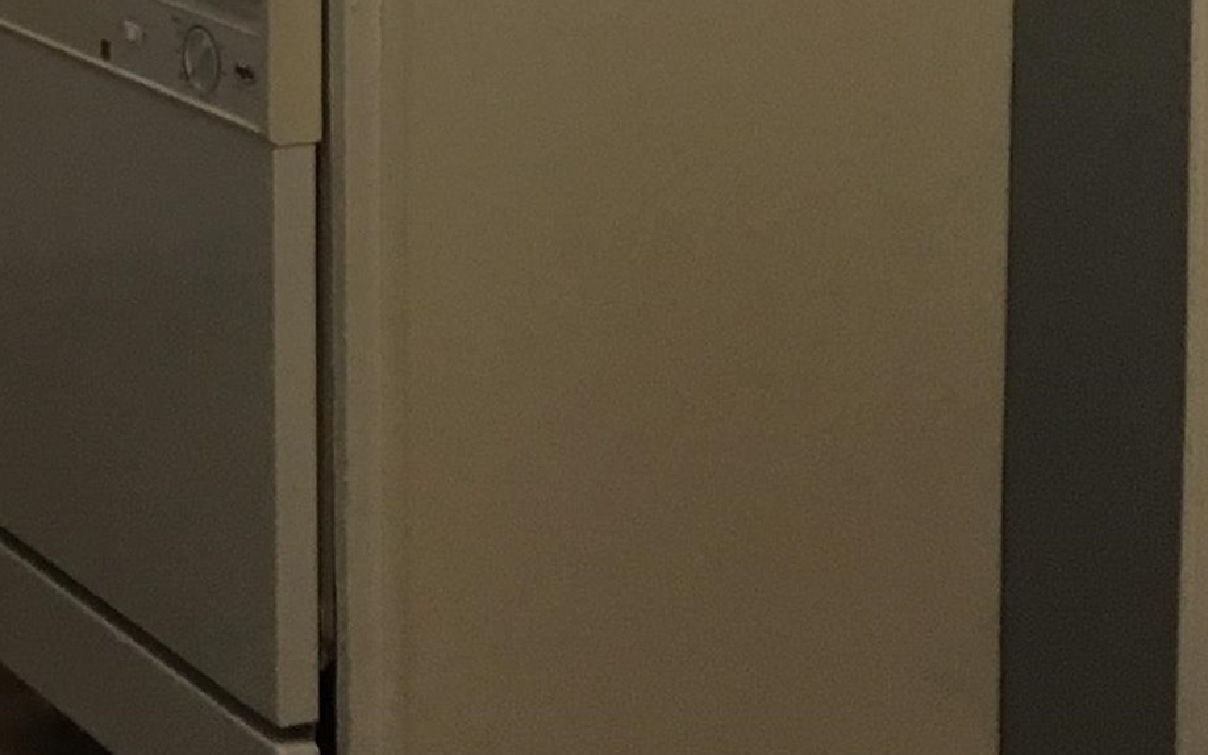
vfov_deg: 11.5
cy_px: -287
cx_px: -317
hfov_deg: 17.8
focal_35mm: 110
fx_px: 3622
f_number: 2.4
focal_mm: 3.3
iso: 64
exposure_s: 1/30
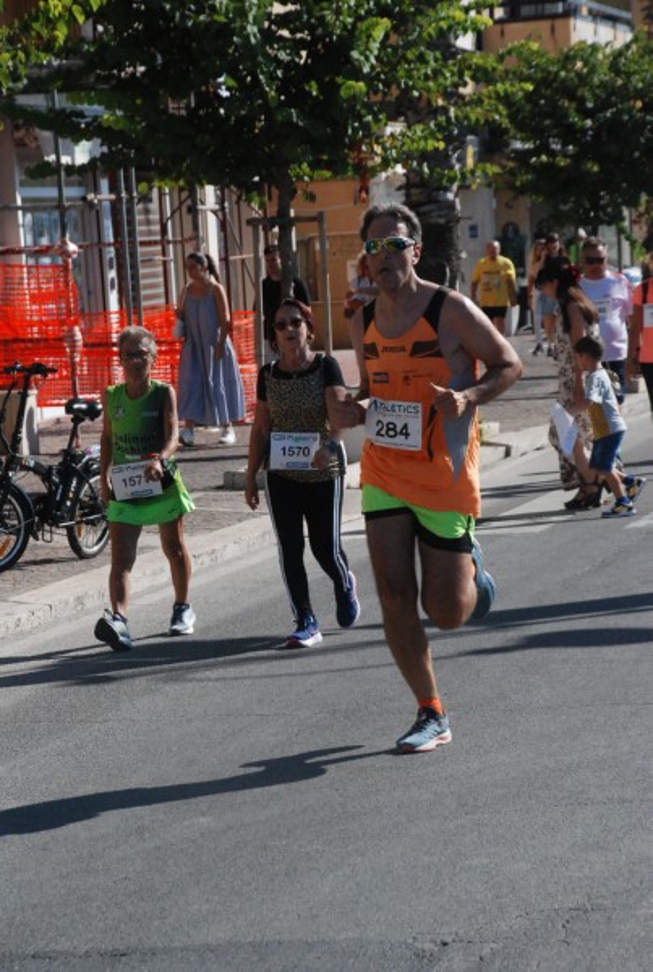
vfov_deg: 15.2
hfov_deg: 10.2
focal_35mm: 135
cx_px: 326
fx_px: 3654
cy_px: 486
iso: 1000
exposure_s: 1/2000
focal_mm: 90
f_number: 8
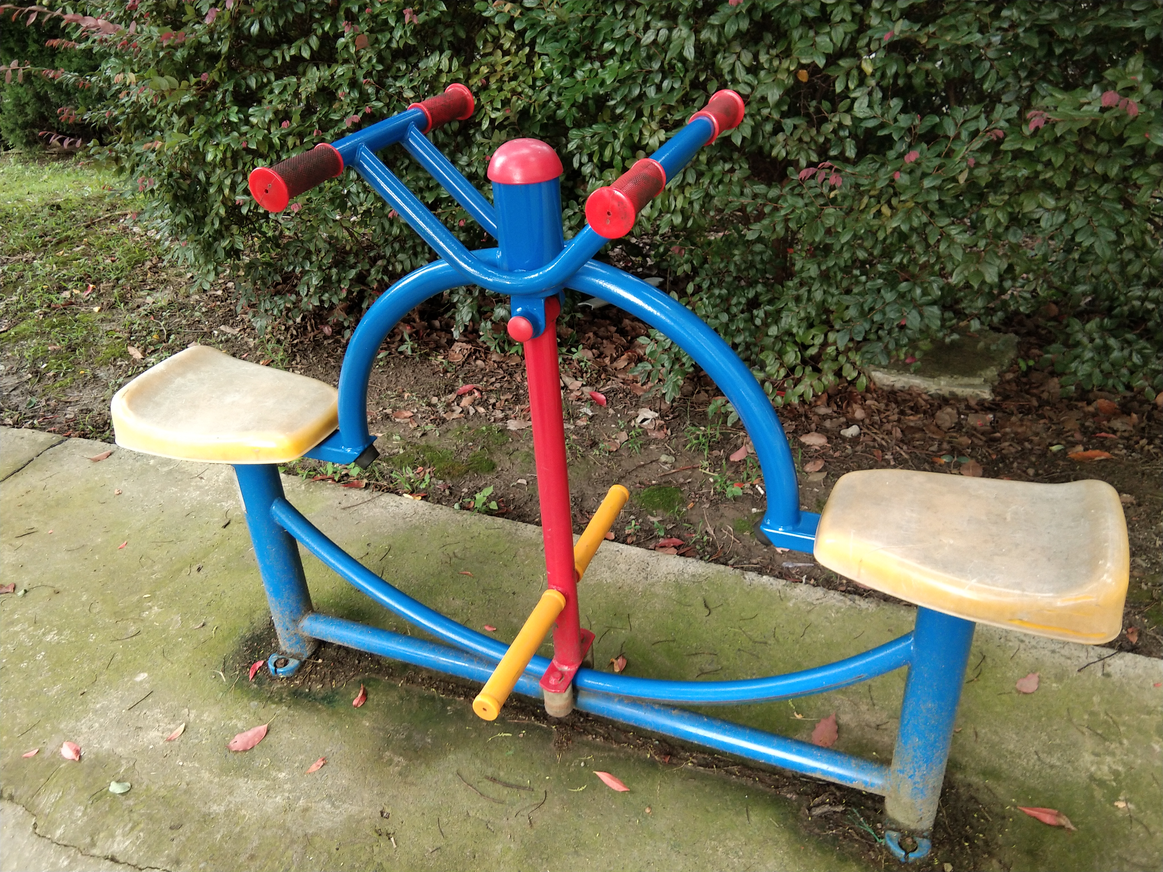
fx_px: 1042
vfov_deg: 45.4
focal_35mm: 31
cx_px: 582
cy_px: 436
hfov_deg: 58.4
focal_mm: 3.69
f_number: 2.2
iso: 80
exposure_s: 1/100
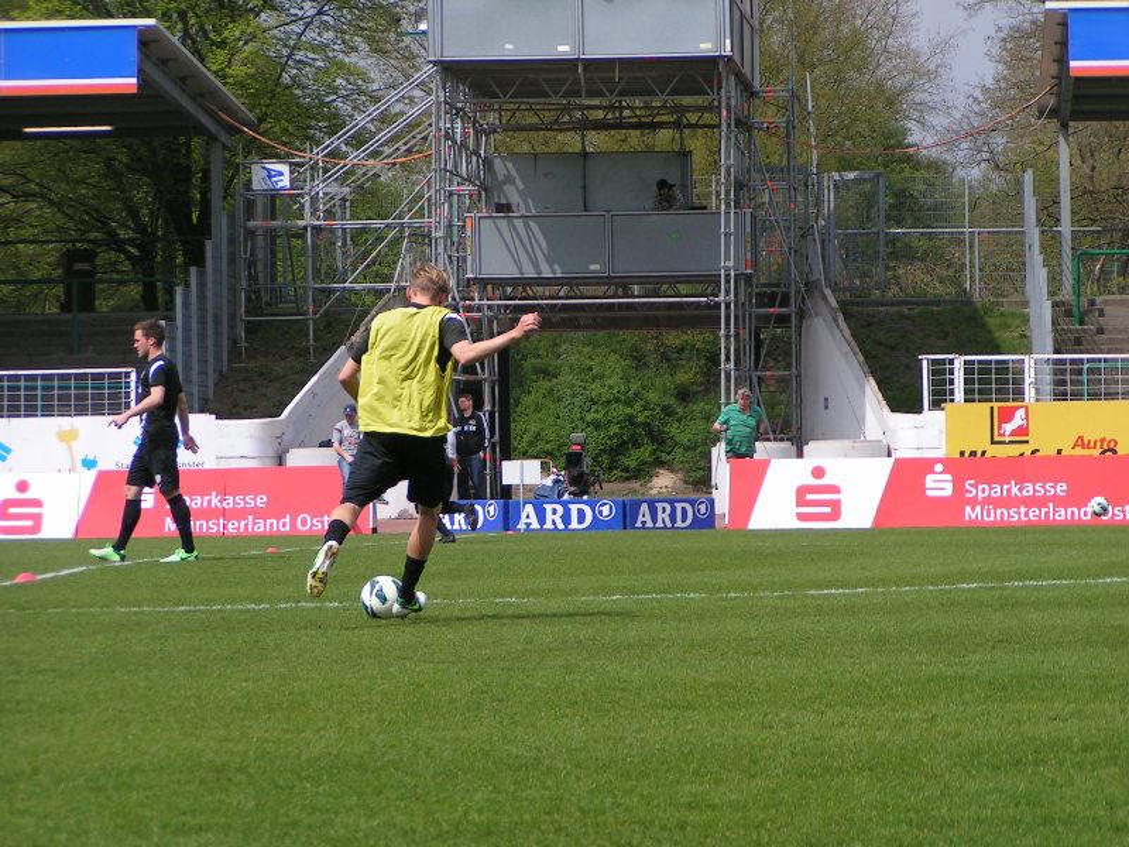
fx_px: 5349
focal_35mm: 164
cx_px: 564
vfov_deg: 9.1
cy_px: 424
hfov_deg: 12.0
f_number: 3.5
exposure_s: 1/1000
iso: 50
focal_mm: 25.1
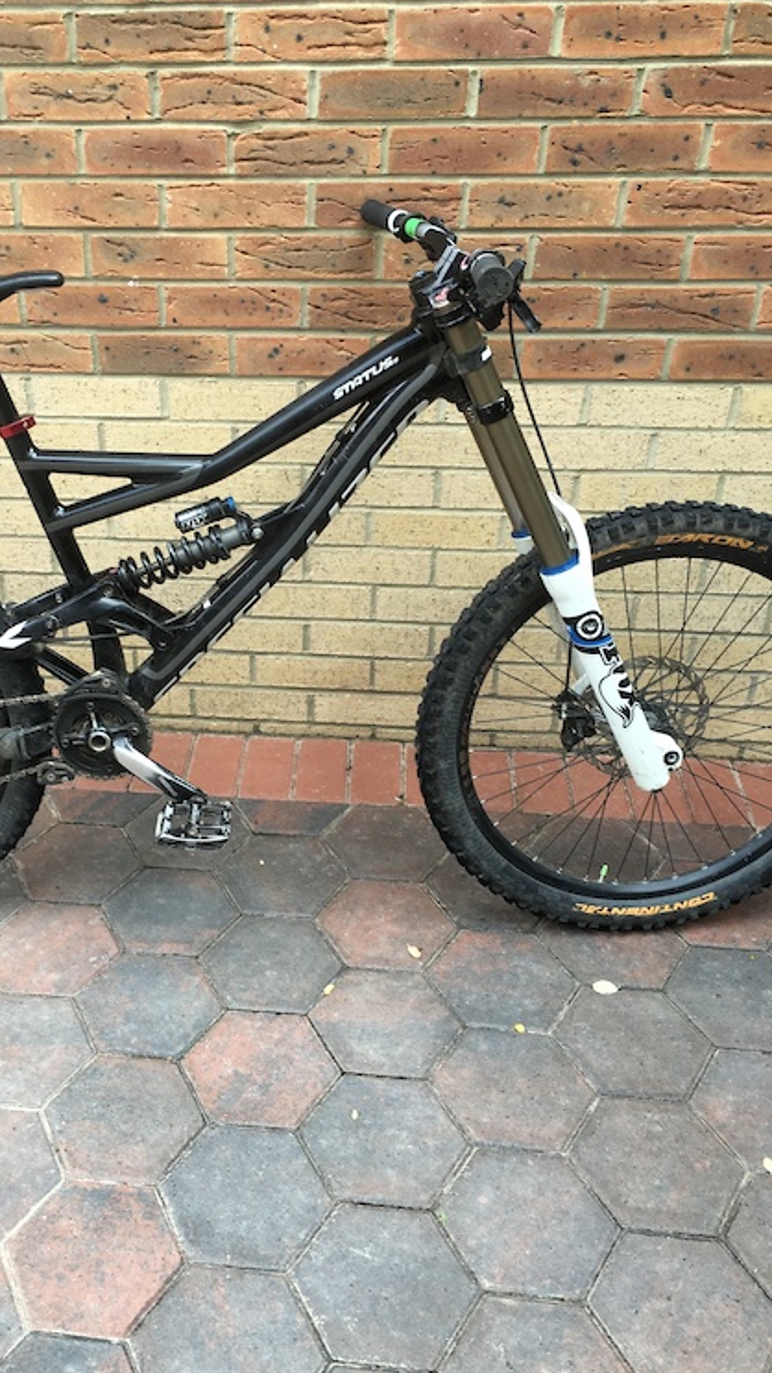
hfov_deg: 34.2
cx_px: 229
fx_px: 1237
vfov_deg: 58.0
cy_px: 711
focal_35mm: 34
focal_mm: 4.15
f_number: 2.2
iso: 25
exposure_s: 1/111
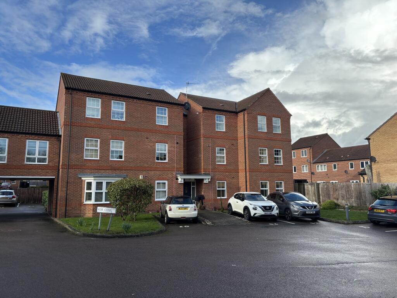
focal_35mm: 26
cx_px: 198
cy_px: 149
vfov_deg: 53.1
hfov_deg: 67.3
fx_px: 298
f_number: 1.6
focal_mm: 5.96
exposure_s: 1/1876
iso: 50
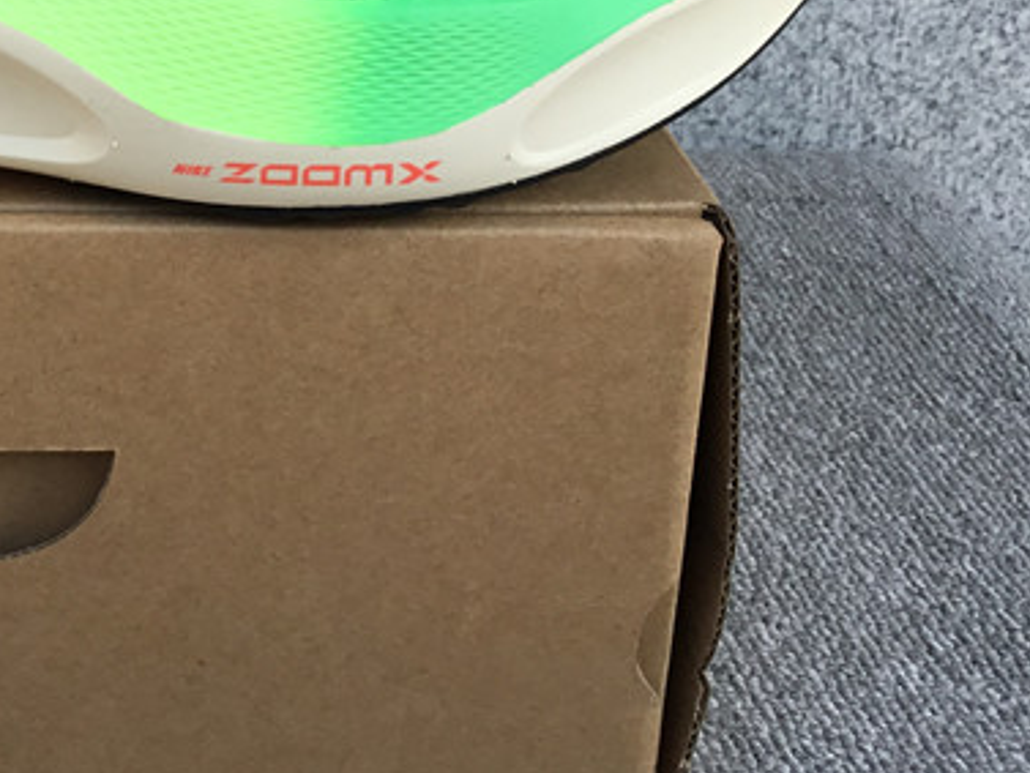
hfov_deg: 25.0
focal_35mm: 74
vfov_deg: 19.4
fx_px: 2203
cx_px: -3
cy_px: 26
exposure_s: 1/377
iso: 25
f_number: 2.4
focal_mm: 3.3
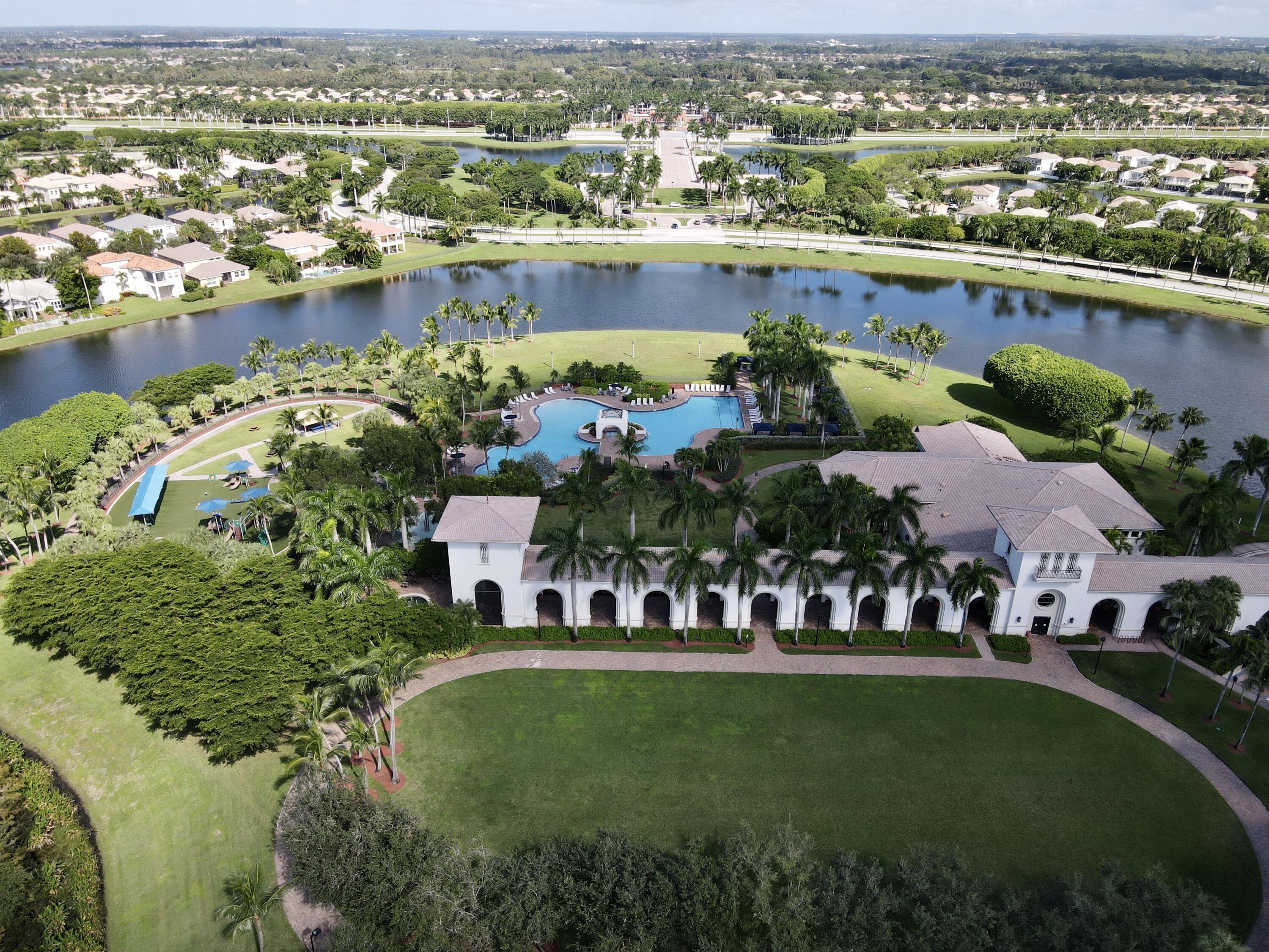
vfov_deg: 56.8
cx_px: 634
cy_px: 476
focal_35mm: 24
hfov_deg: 71.6
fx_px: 880
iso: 100
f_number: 2.8
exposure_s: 1/400
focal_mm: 4.5
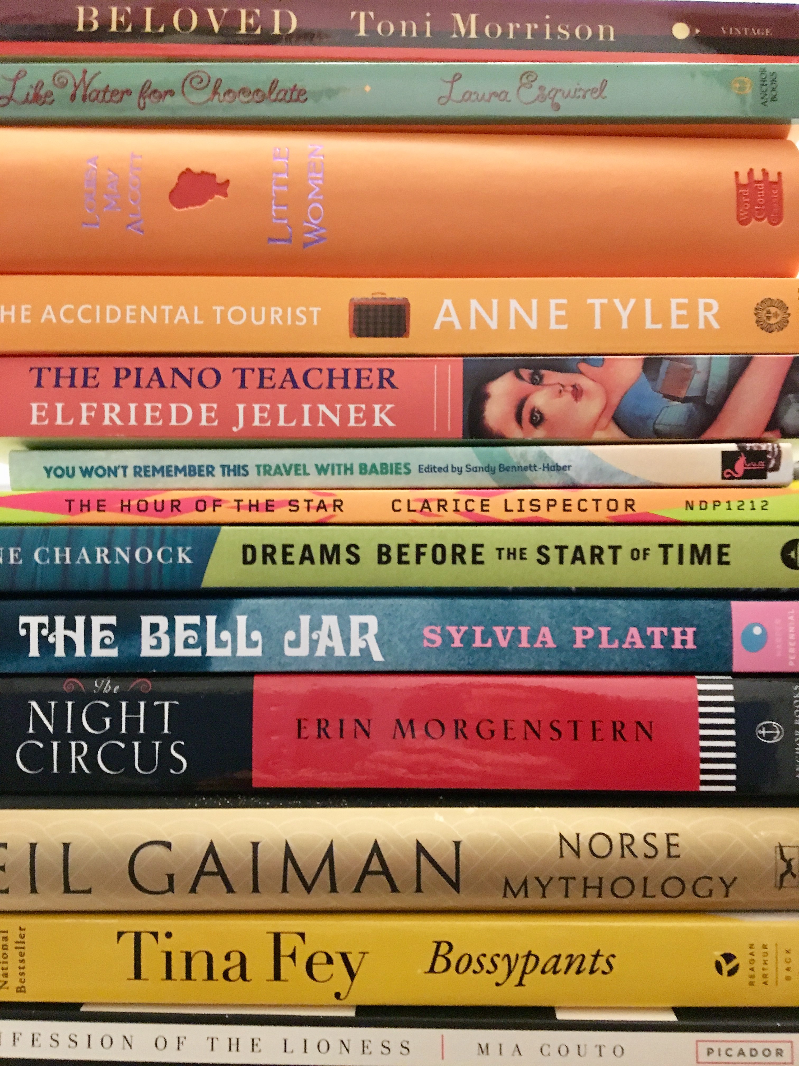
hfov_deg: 48.2
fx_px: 892
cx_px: 400
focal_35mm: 29
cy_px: 533
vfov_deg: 61.7
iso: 400
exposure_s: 1/15
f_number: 2.2
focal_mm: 4.15
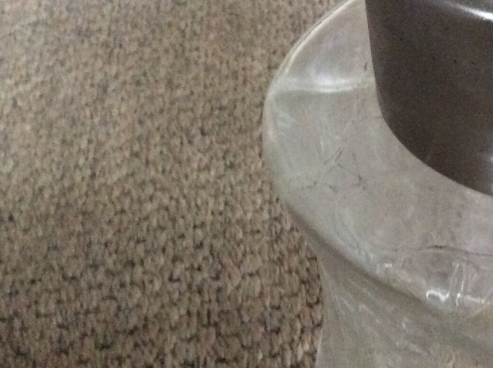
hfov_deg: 23.0
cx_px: 543
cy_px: 270
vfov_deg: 18.3
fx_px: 1137
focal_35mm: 80
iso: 250
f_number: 2.4
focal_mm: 3.3
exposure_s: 1/25
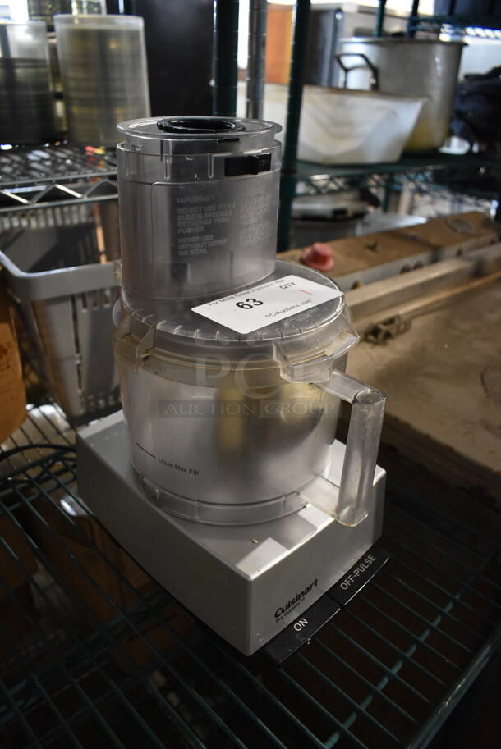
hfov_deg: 48.0
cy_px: 374
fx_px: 563
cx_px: 250
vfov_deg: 67.3
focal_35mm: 27
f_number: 3.5
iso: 1250
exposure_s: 1/30
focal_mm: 18
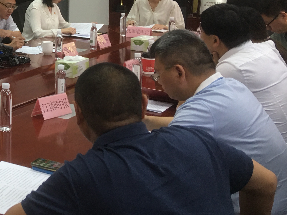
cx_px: -58
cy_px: -6
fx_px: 614
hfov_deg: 23.9
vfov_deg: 19.3
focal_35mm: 74
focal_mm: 4.15
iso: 40
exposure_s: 1/17
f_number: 2.2
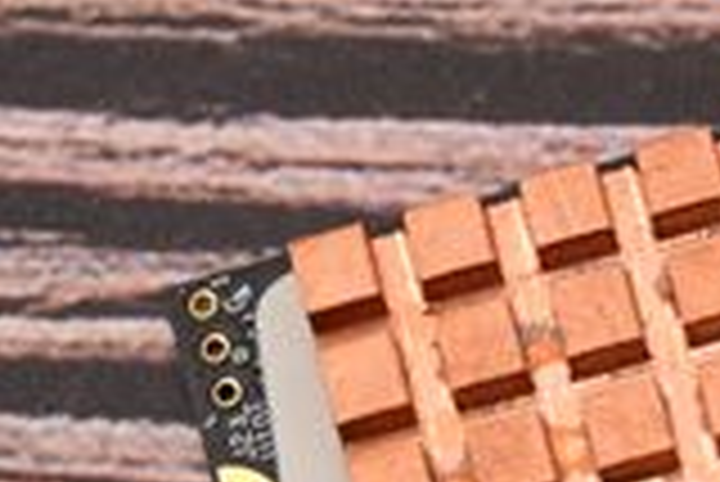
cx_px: 1215
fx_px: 7687
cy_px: 191
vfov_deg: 3.6
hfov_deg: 5.3
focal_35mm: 384
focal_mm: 60
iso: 1600
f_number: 5.6
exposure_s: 1/60
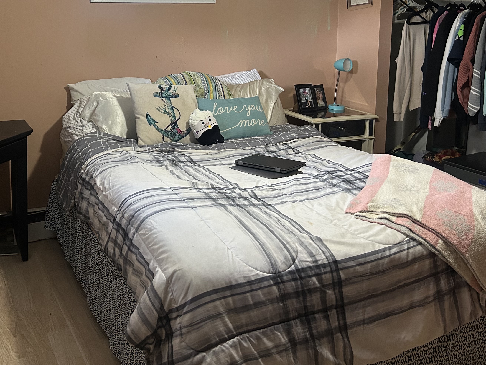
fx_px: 562
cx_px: 184
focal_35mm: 40
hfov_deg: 46.4
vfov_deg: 35.1
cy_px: 86
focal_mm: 5.7
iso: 400
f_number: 1.5
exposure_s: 1/60
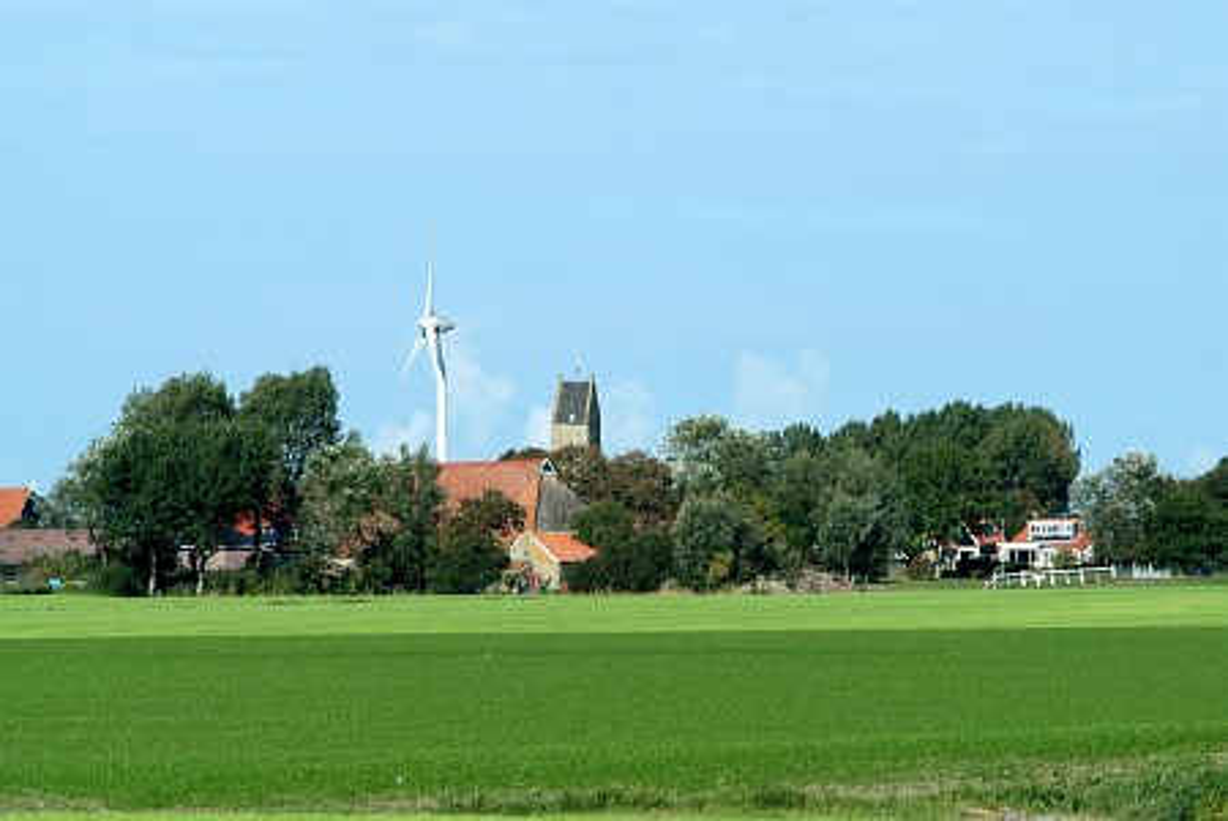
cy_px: 410
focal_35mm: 203
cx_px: 614
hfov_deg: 10.1
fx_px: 6931
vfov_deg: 6.8
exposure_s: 1/500
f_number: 13
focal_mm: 135
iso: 400
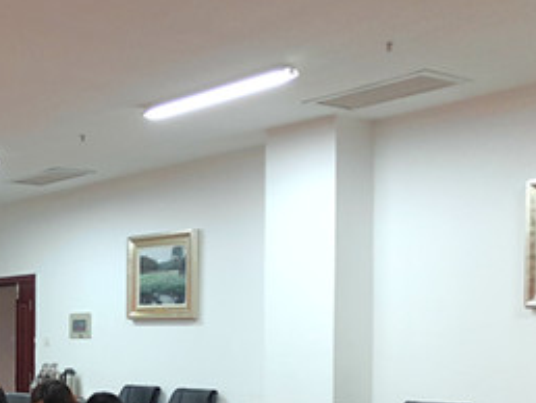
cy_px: 347
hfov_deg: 25.2
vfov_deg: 20.1
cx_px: -48
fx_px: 1116
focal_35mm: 72
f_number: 2.2
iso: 200
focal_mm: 4.73
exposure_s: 1/33
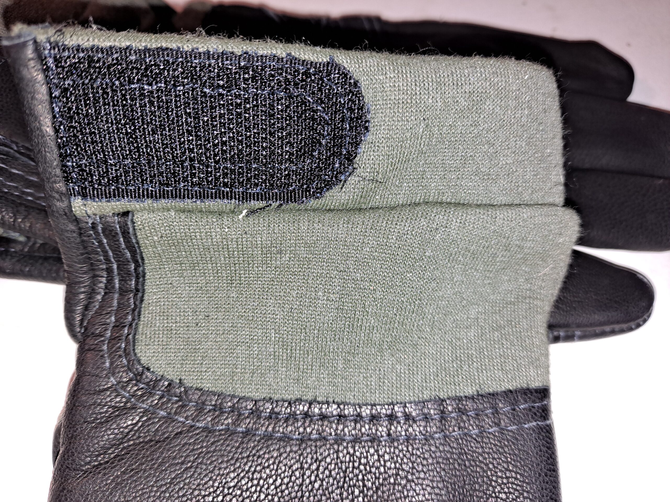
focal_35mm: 25
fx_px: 484
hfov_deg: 69.4
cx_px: 335
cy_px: 251
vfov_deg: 54.9
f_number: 2
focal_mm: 4.6
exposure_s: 1/60
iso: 40
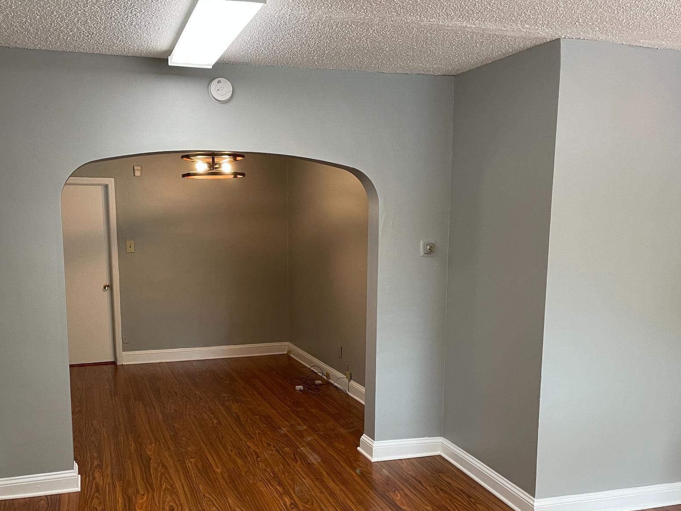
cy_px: 321
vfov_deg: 41.5
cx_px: 288
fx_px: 669
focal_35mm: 34
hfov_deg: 53.7
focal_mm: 4.2
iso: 160
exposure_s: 1/60
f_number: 1.6
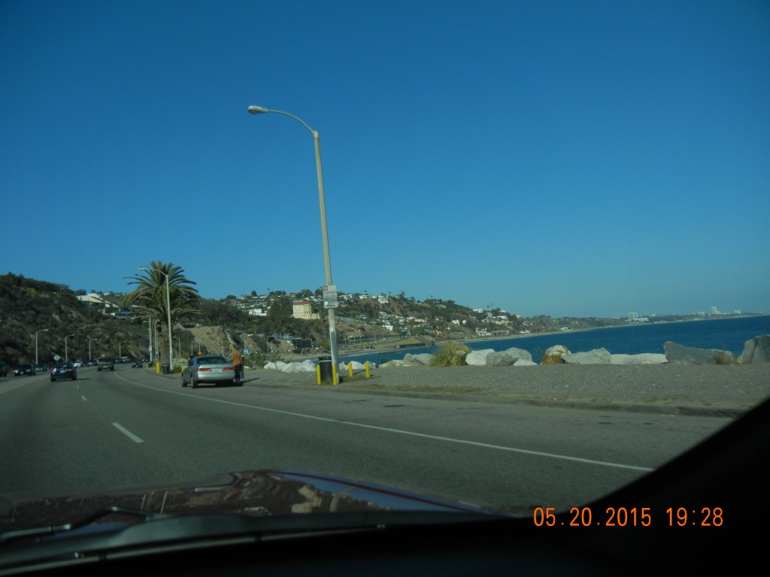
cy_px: 288
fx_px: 667
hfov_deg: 60.0
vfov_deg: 46.8
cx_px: 385
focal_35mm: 30
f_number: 7
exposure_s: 1/692
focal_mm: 5.4
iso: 160
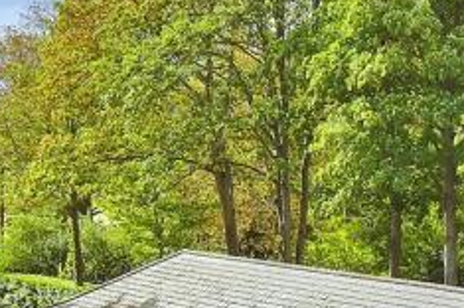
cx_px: 517
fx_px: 1686
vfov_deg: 10.4
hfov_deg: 15.2
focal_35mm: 131
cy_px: 192
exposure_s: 1/160
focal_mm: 20
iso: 500
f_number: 14
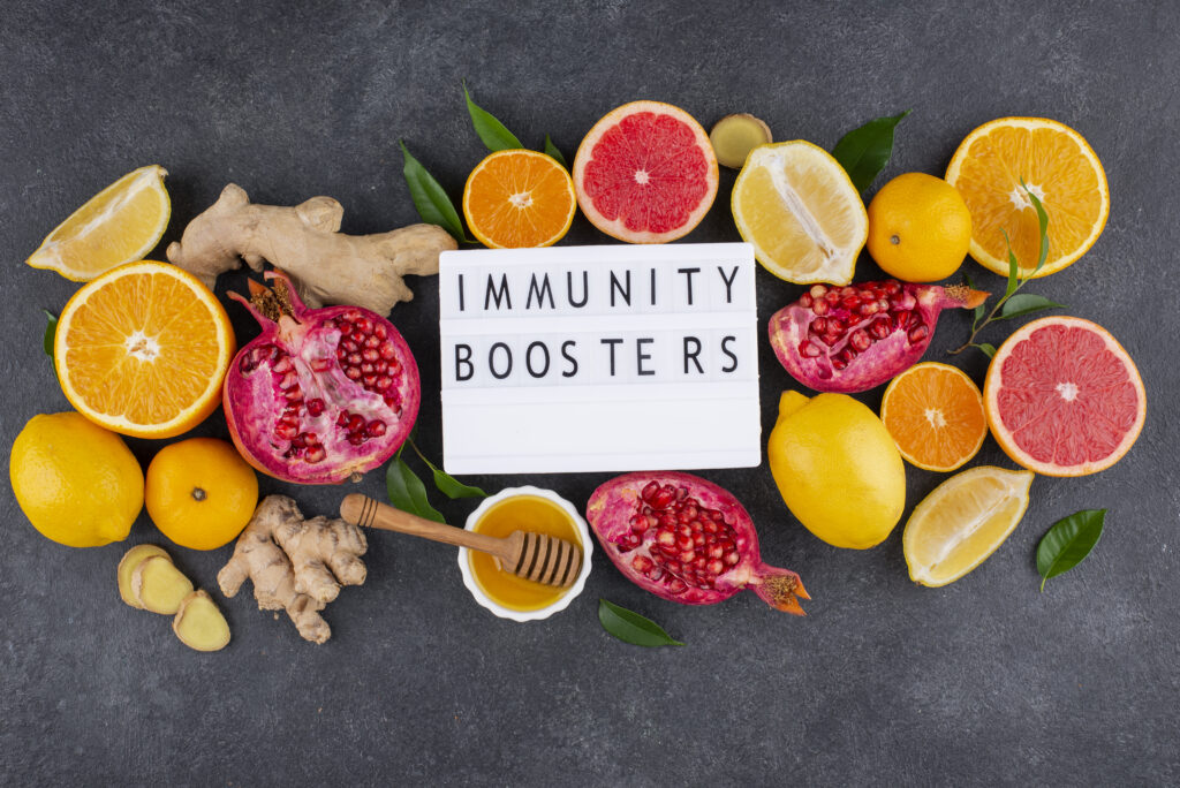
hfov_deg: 39.6
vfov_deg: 27.0
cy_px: 394
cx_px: 590
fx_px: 1640
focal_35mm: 50
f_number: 8
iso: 100
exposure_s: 1/100
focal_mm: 50
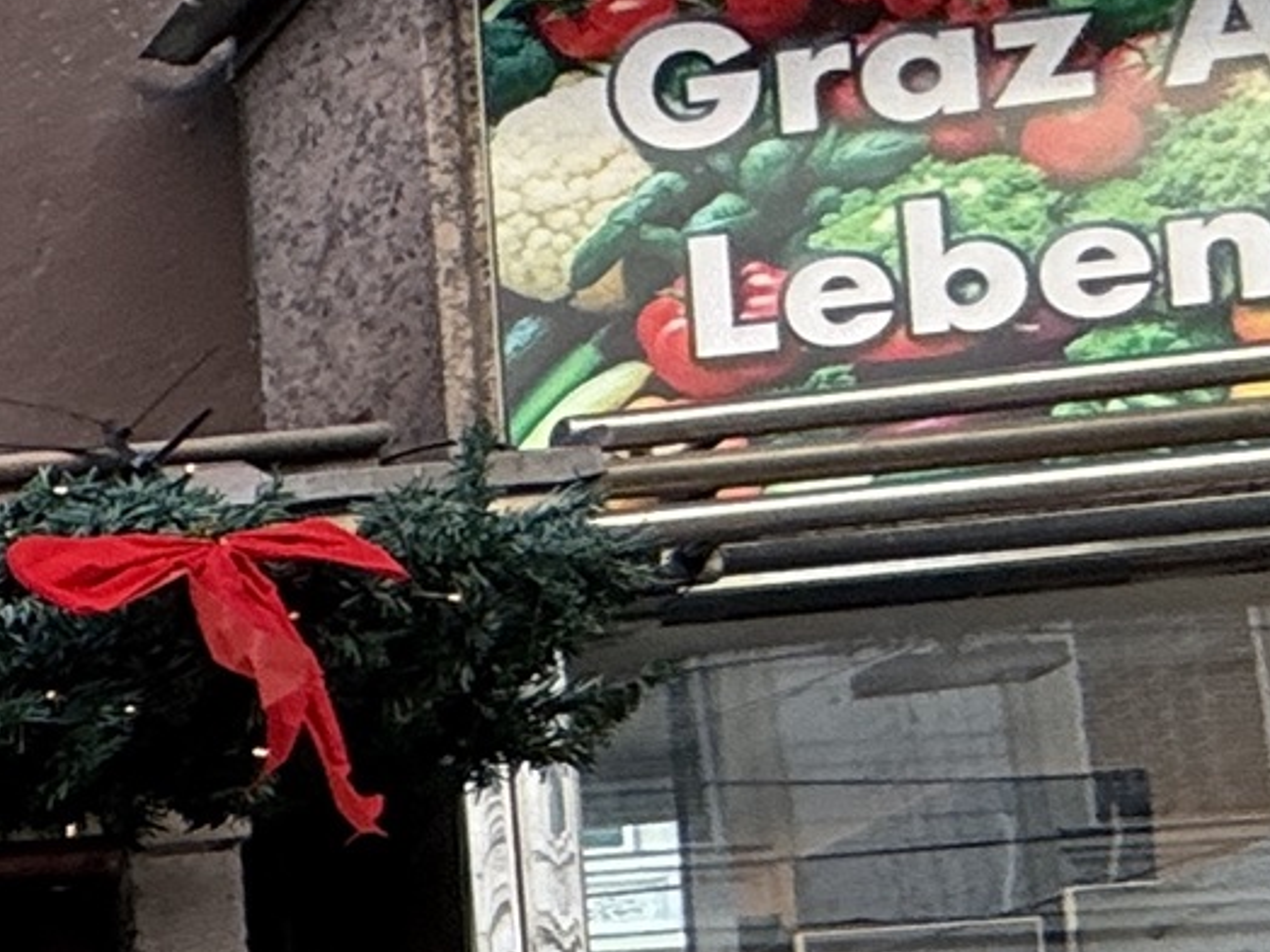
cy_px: 1863
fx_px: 2972
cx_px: -2123
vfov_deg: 15.0
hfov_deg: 13.2
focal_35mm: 81
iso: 50
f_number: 2.2
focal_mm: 2.22
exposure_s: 1/99
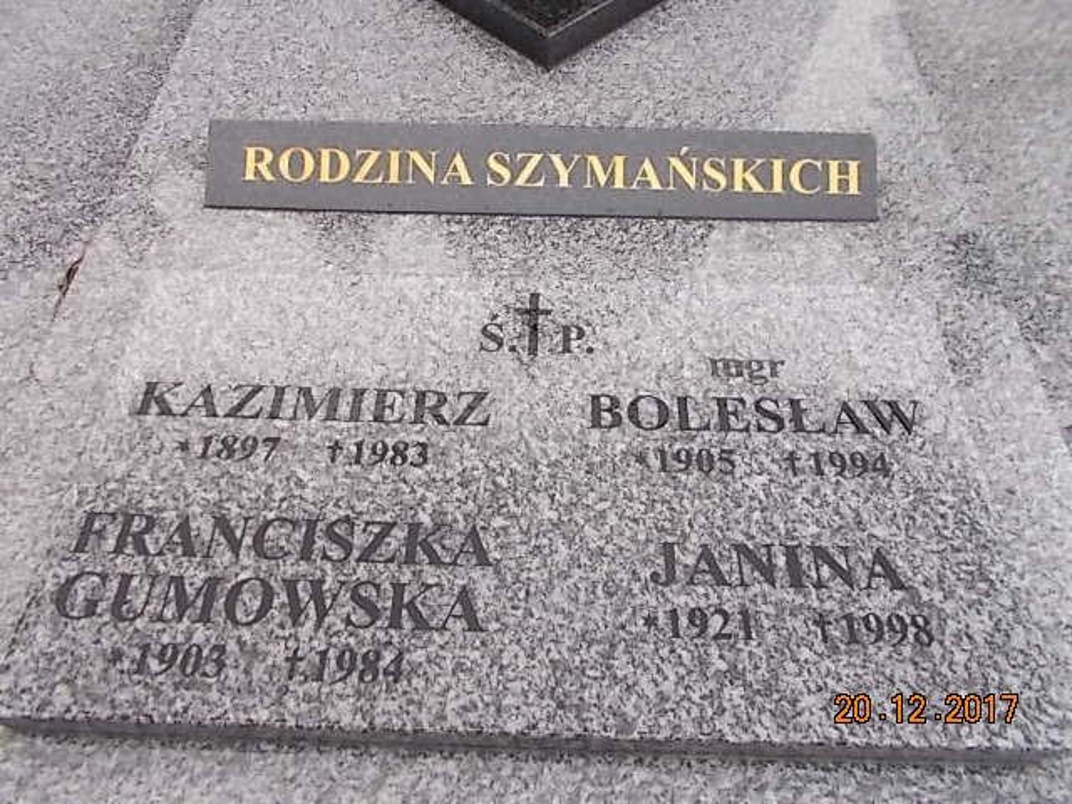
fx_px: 805
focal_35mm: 26
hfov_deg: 67.3
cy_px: 402
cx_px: 536
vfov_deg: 53.1
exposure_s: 1/50
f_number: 3.2
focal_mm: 4.6
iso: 80
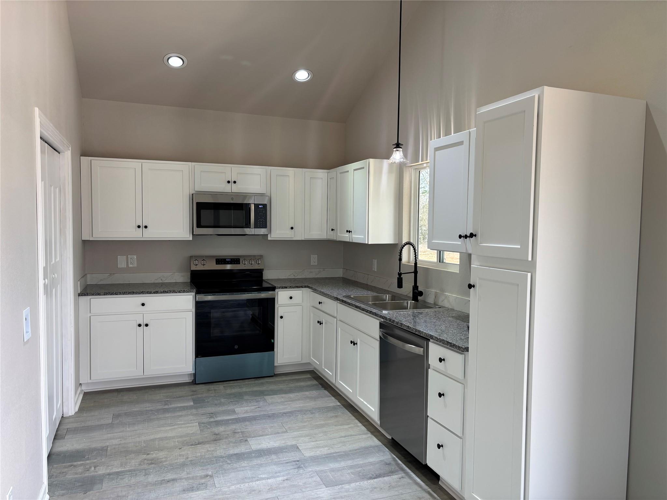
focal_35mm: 26
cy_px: 250
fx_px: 501
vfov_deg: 53.1
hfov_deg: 67.3
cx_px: 334
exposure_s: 1/120
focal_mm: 5.96
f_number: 1.6
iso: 64
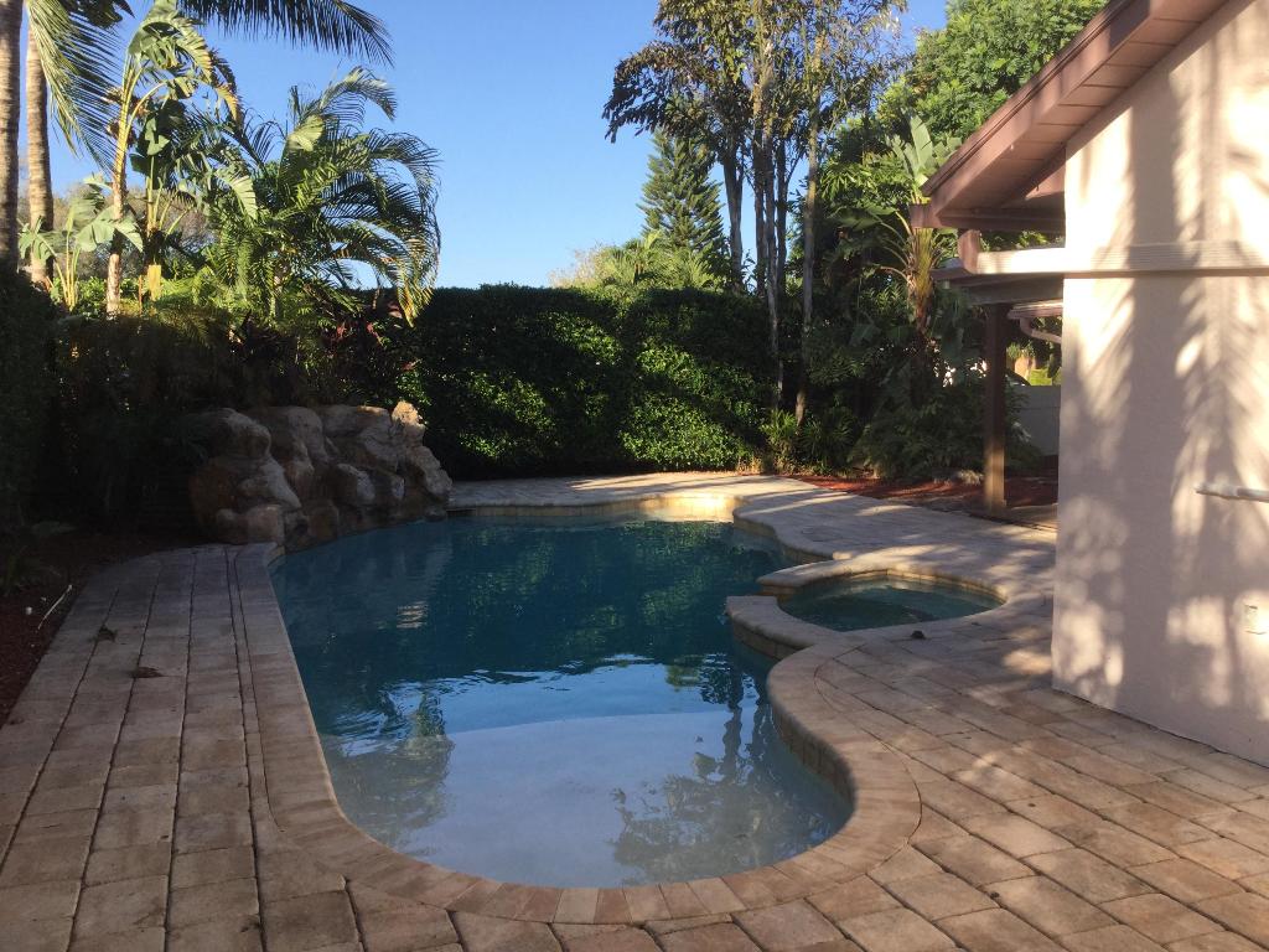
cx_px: 634
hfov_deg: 58.4
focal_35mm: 31
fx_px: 1136
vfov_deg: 45.4
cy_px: 476
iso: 25
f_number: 2.4
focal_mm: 3.3
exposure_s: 1/485
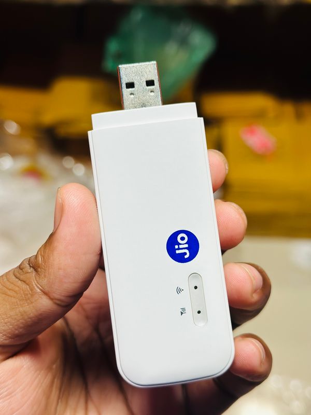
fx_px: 575
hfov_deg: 30.3
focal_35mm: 48
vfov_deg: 39.7
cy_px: 208
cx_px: 156
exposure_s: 1/84
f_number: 1.78
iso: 125
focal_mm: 6.86
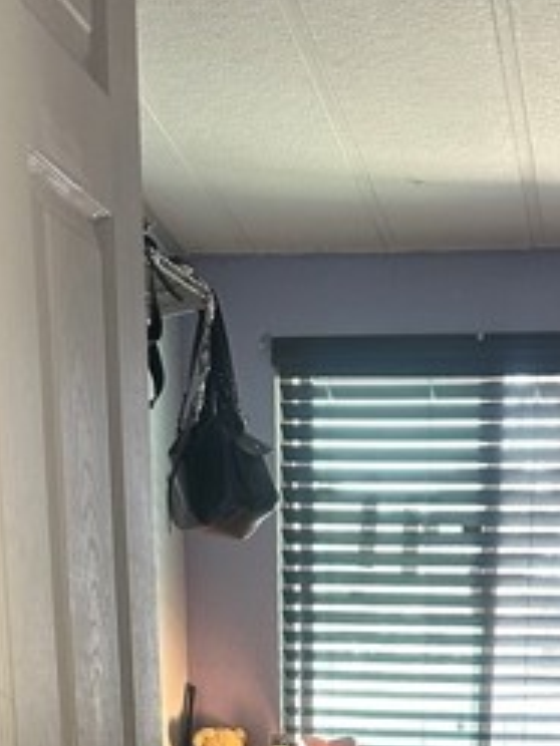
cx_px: 425
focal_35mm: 62
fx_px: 1337
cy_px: 939
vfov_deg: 26.9
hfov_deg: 23.4
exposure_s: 1/60
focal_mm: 6.86
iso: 320
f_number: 1.78
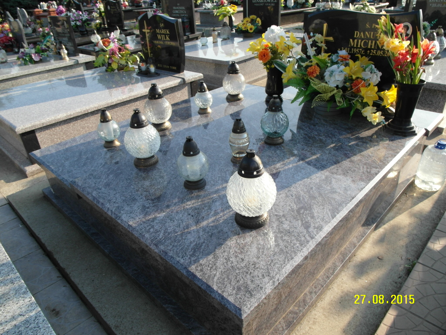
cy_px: 168
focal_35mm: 24
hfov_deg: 71.6
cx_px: 223
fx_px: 309
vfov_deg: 56.8
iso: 80
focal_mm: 5.2
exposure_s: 1/250
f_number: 3.9
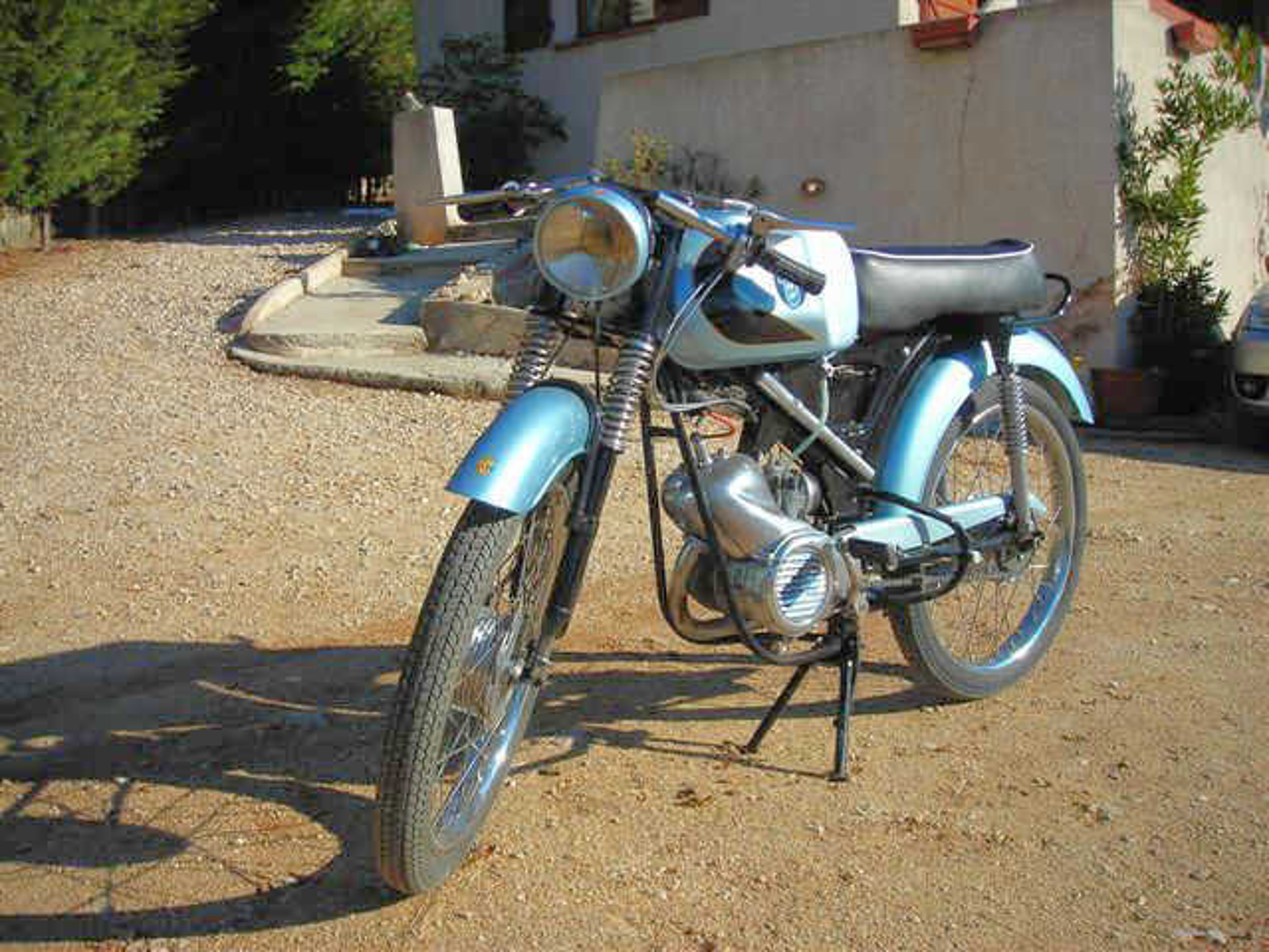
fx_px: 1393
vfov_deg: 37.7
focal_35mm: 38
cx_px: 634
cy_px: 476
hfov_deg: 49.0
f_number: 6.4
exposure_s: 1/176
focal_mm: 6.3
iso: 50
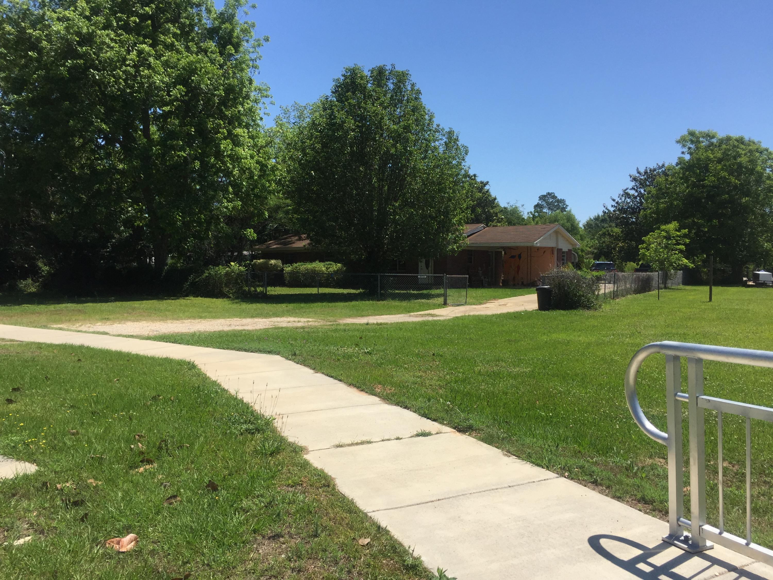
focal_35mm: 29
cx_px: 386
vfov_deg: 48.2
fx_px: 648
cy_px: 290
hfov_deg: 61.7
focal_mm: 4.15
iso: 32
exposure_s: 1/3049
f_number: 2.2
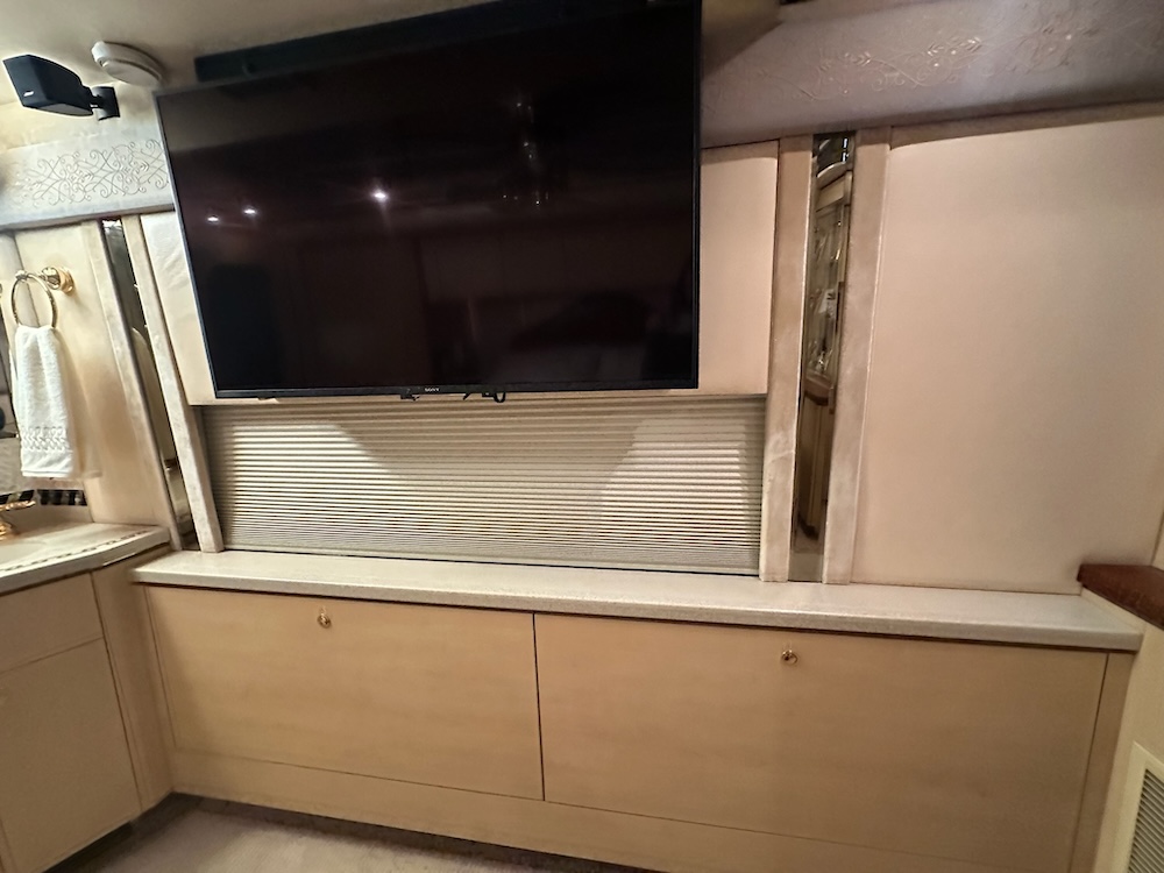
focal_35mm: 14
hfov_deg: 102.1
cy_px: 436
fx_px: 471
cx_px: 582
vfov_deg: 85.7
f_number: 2.2
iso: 1250
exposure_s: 1/60
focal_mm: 2.22
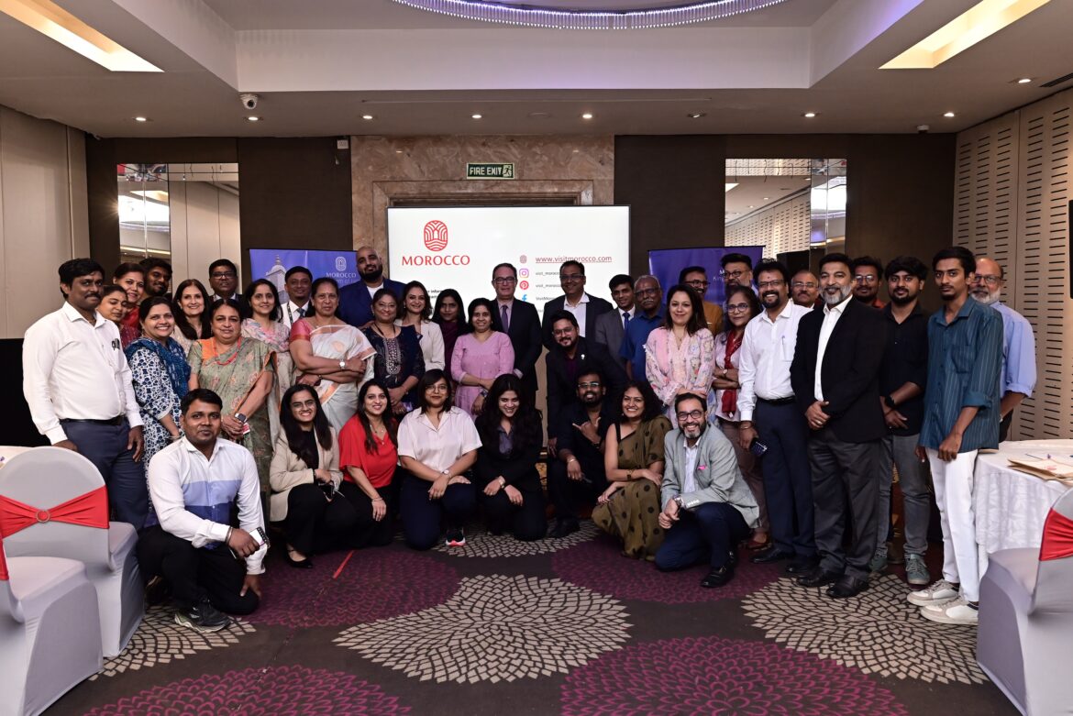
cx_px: 536
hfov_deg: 61.1
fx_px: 909
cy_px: 358
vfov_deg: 43.0
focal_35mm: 30
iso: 1600
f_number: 4.5
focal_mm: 30.5
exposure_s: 1/125
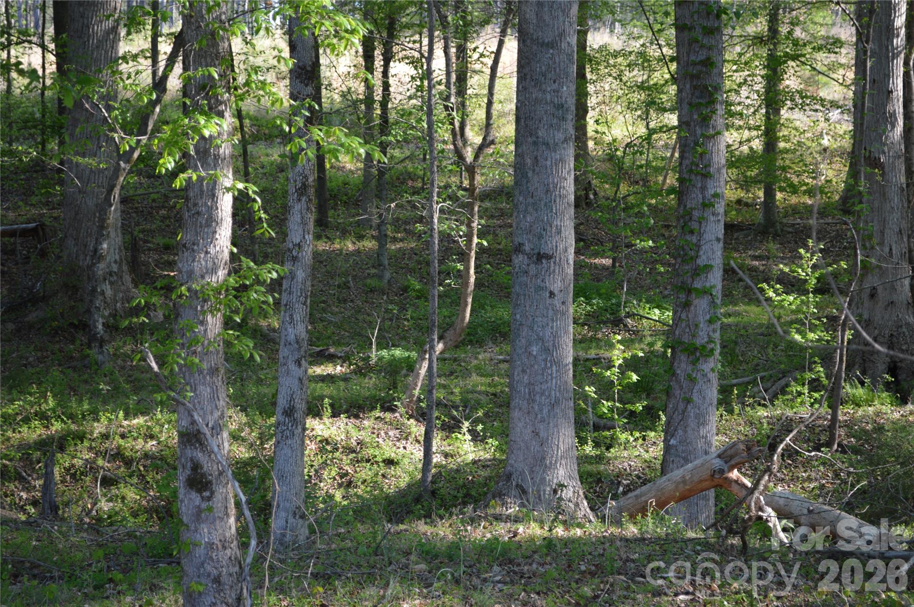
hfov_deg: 28.1
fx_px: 1826
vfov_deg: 18.9
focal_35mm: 72
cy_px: 304
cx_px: 457
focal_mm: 48
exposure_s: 1/125
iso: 280
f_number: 5.6
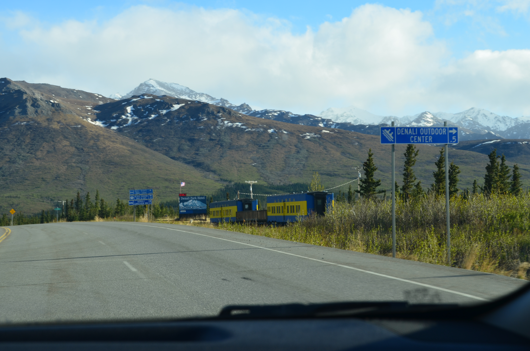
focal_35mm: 66
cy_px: 176
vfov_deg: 20.5
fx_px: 970
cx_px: 265
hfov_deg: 30.6
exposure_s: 1/125
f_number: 11
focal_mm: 44
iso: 180
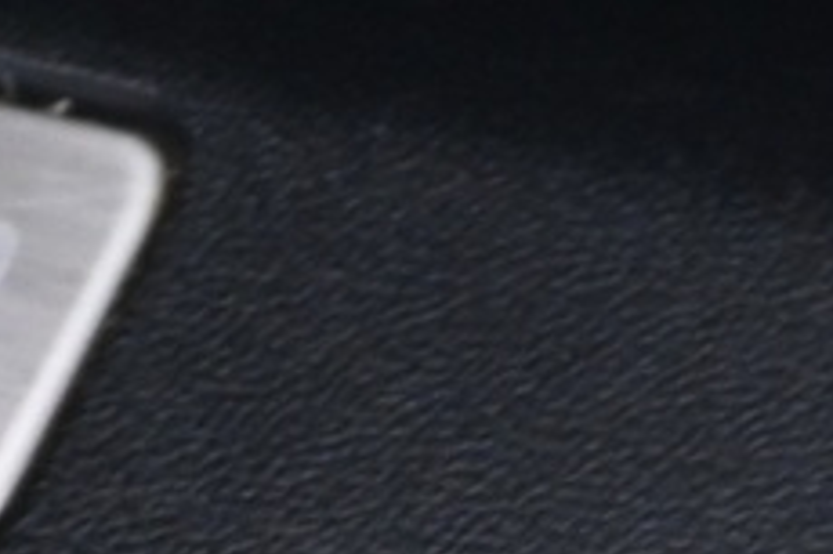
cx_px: 1804
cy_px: -945
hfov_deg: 7.0
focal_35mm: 280
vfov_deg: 4.7
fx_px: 6481
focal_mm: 26.5
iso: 1600
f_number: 4.5
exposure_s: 1/4
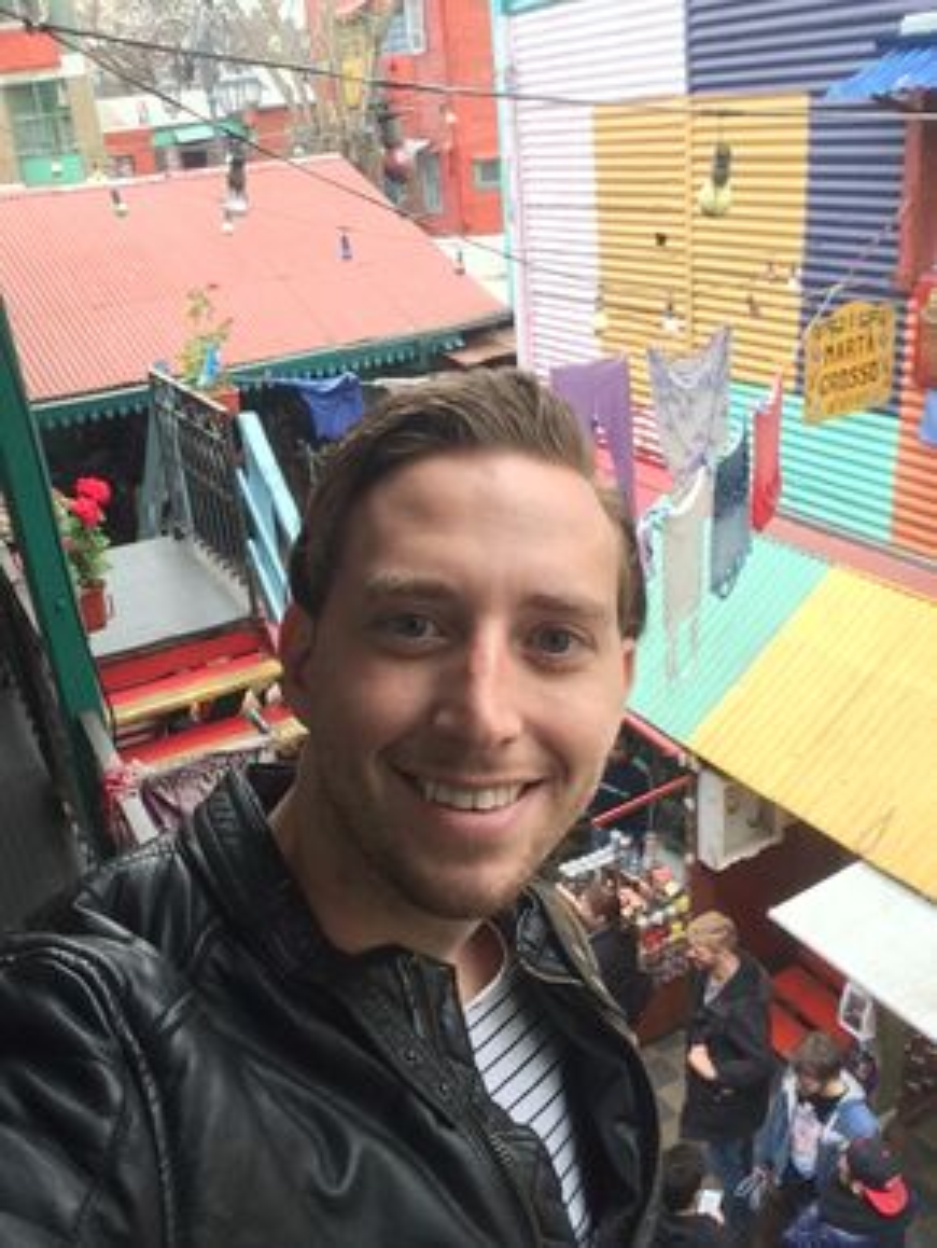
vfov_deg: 58.3
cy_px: 624
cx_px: 468
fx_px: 1118
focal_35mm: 31
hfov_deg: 45.5
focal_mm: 2.15
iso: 64
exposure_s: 1/30
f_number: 2.4
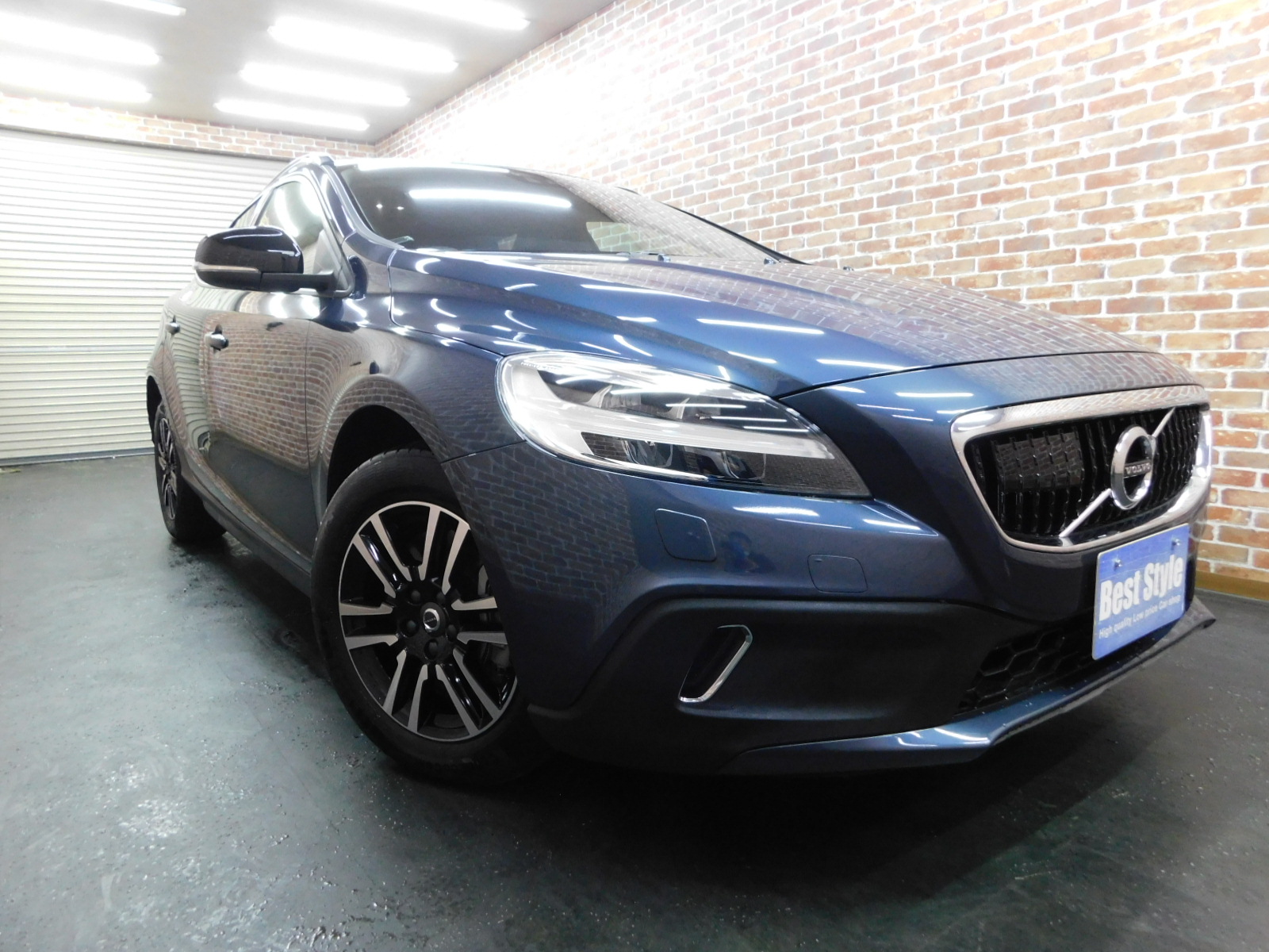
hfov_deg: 73.9
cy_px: 476
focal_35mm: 23
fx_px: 843
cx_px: 634
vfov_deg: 58.9
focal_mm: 4
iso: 400
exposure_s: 1/25
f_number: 3
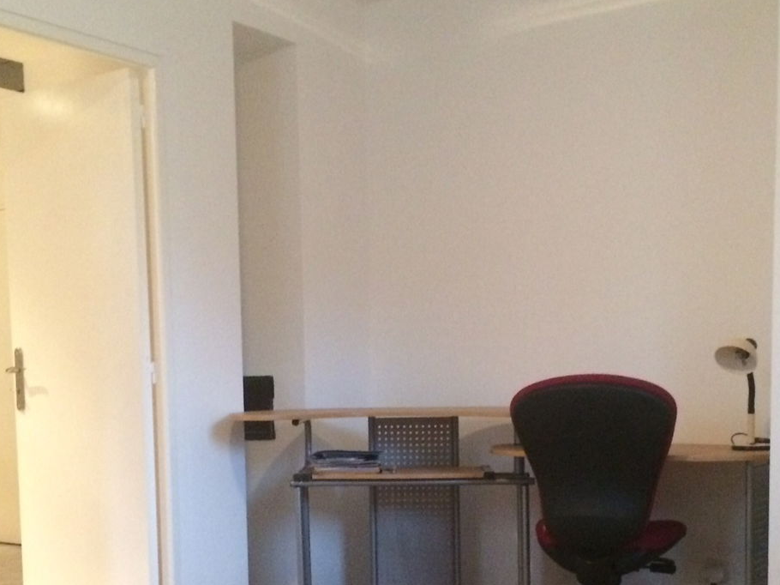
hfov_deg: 37.4
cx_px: 441
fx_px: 1149
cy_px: 484
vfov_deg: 27.9
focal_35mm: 51
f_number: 2.2
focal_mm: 4.15
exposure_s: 1/17
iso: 400
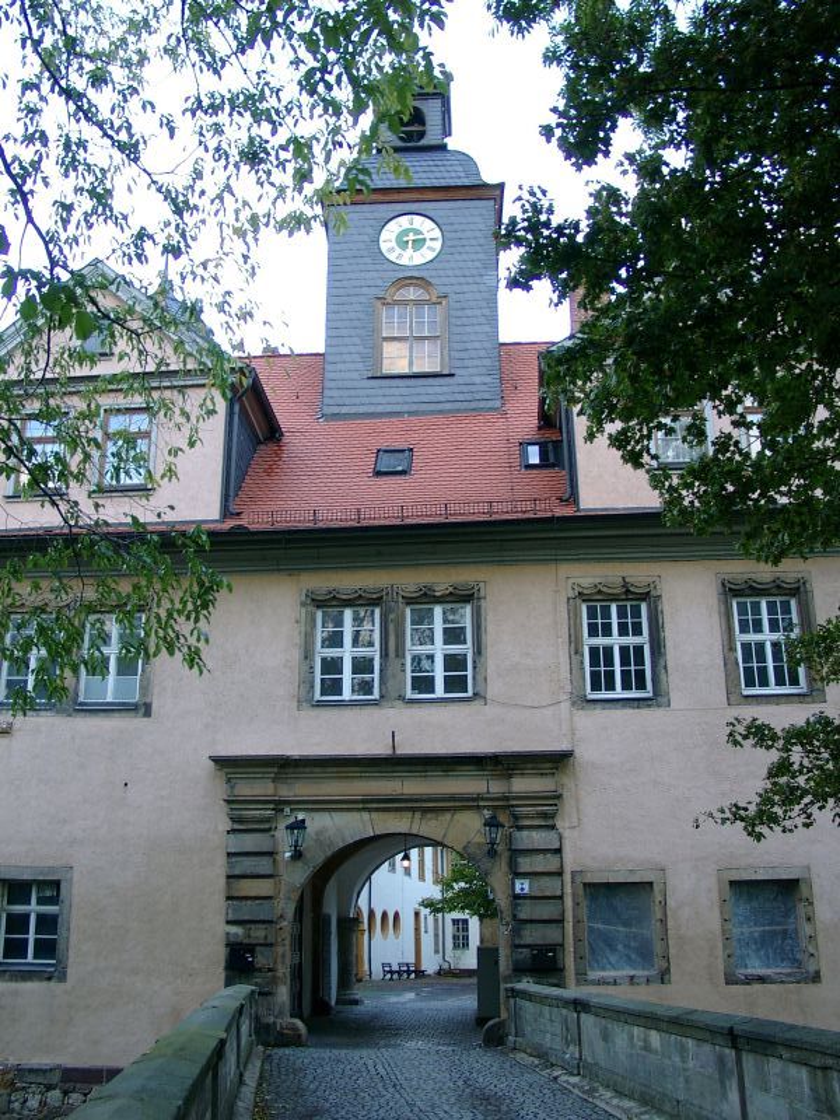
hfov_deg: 41.8
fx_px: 1100
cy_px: 560
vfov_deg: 54.0
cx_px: 420
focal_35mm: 34
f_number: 2
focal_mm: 7.13
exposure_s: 1/54.4
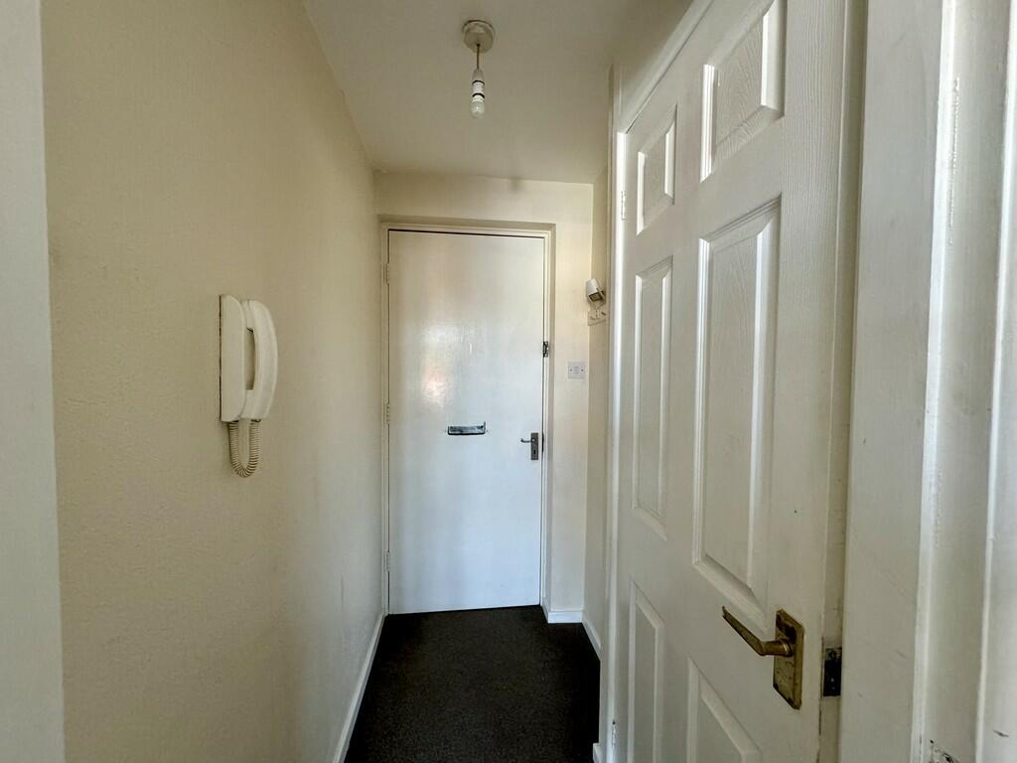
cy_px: 382
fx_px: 411
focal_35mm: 14
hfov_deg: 102.1
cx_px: 508
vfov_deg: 85.7
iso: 320
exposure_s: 1/99
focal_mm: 2.22
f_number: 2.2
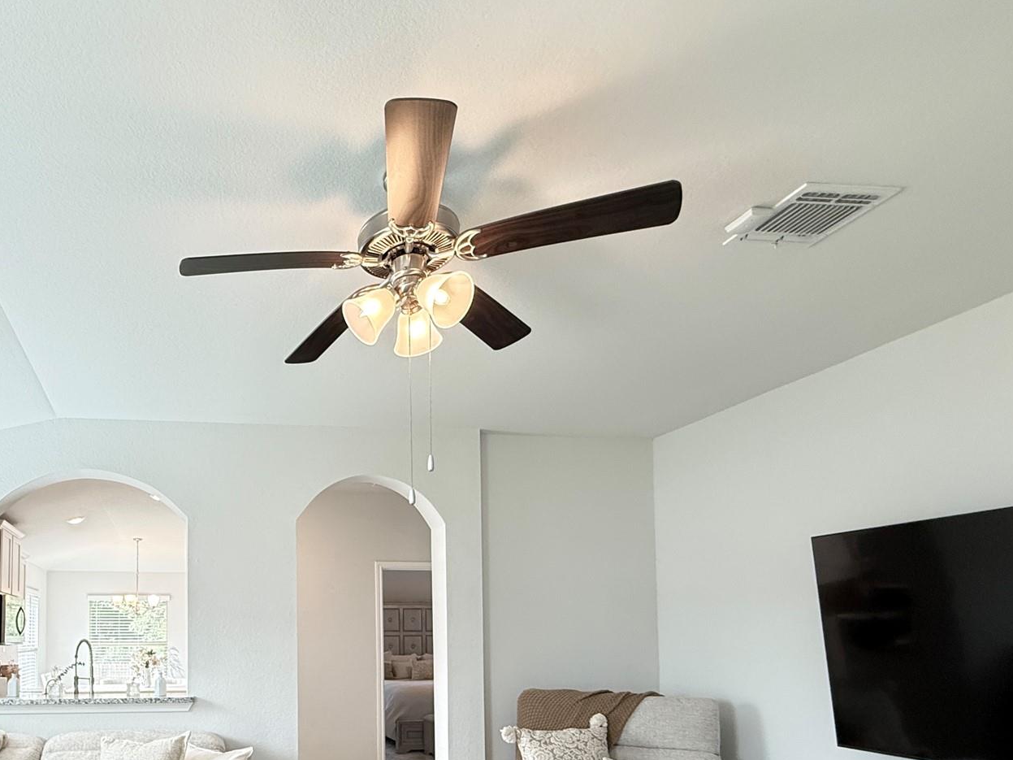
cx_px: 244
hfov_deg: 68.7
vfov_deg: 54.8
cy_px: 607
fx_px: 673
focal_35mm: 23
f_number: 2.2
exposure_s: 1/120
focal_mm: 2.22
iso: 250
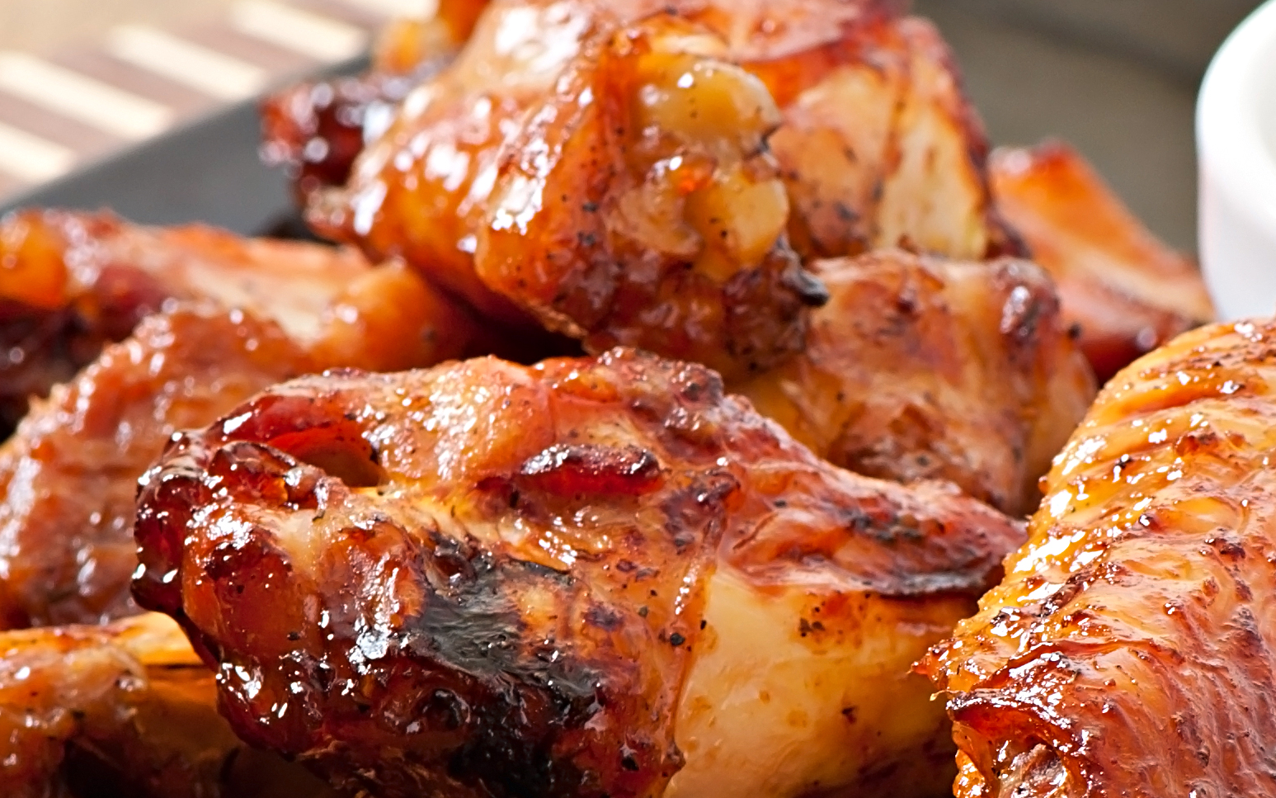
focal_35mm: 444
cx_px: 1389
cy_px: 798
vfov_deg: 3.0
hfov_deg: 4.7
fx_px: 15455
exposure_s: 1/200
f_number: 11
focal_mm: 105
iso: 100
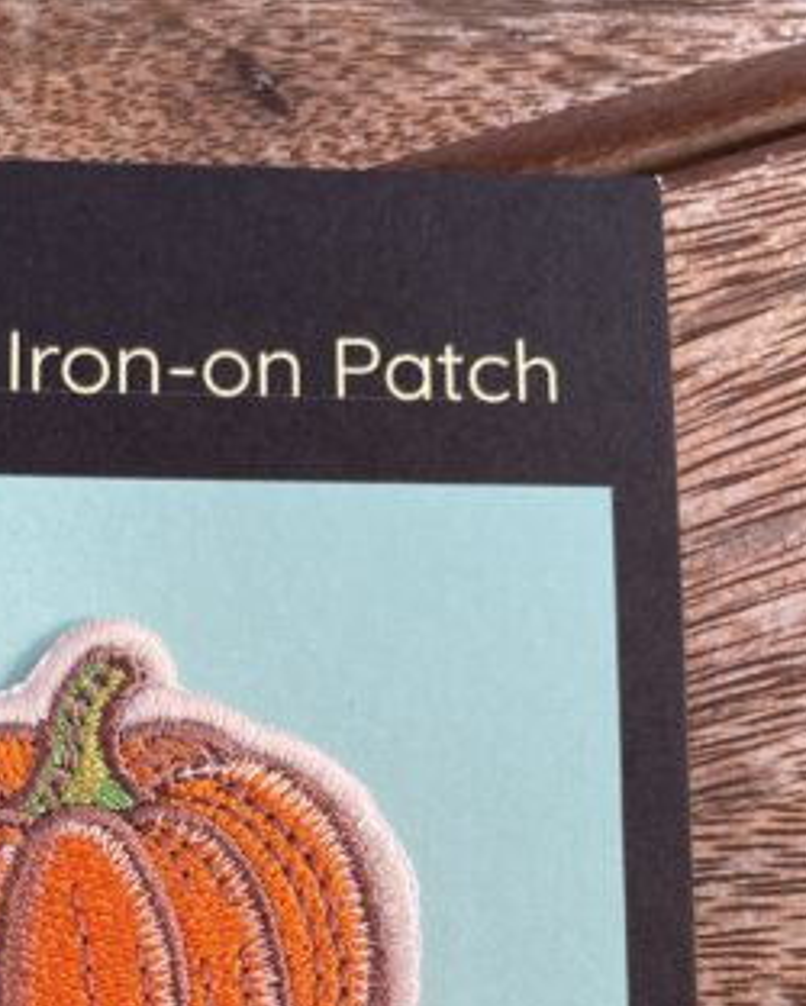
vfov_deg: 27.6
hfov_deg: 23.0
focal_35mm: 65
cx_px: 97
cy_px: 974
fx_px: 1936
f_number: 1.6
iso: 50
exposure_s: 1/1114
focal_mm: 4.2
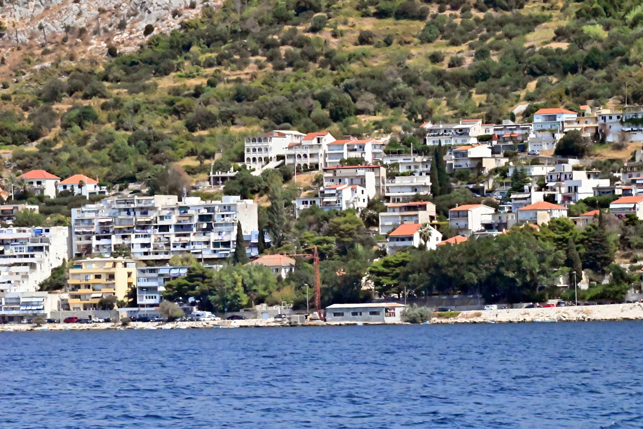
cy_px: 214
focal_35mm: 280
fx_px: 5002
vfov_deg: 4.9
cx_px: 322
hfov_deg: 7.4
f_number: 29
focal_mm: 280
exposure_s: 1/8000
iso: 36000
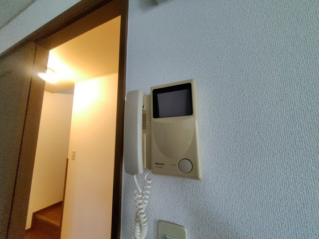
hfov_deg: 106.2
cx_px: 160
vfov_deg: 89.9
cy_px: 120
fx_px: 120
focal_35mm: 13
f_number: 2.2
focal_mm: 2.16
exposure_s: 1/40
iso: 1428
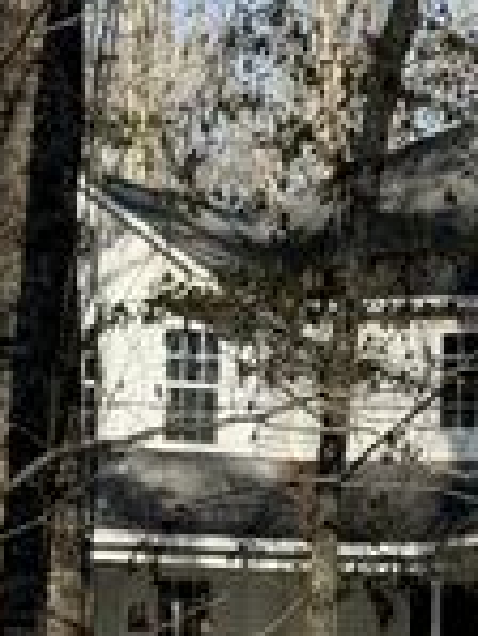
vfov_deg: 9.1
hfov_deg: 6.9
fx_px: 3953
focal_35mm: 215
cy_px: 647
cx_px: 410
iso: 64
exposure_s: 1/1838
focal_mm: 6.76
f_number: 1.78
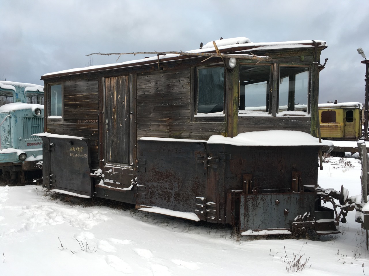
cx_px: 184
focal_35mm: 29
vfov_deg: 48.2
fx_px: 309
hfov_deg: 61.7
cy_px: 138
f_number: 2.2
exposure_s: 1/50
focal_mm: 4.15
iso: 32
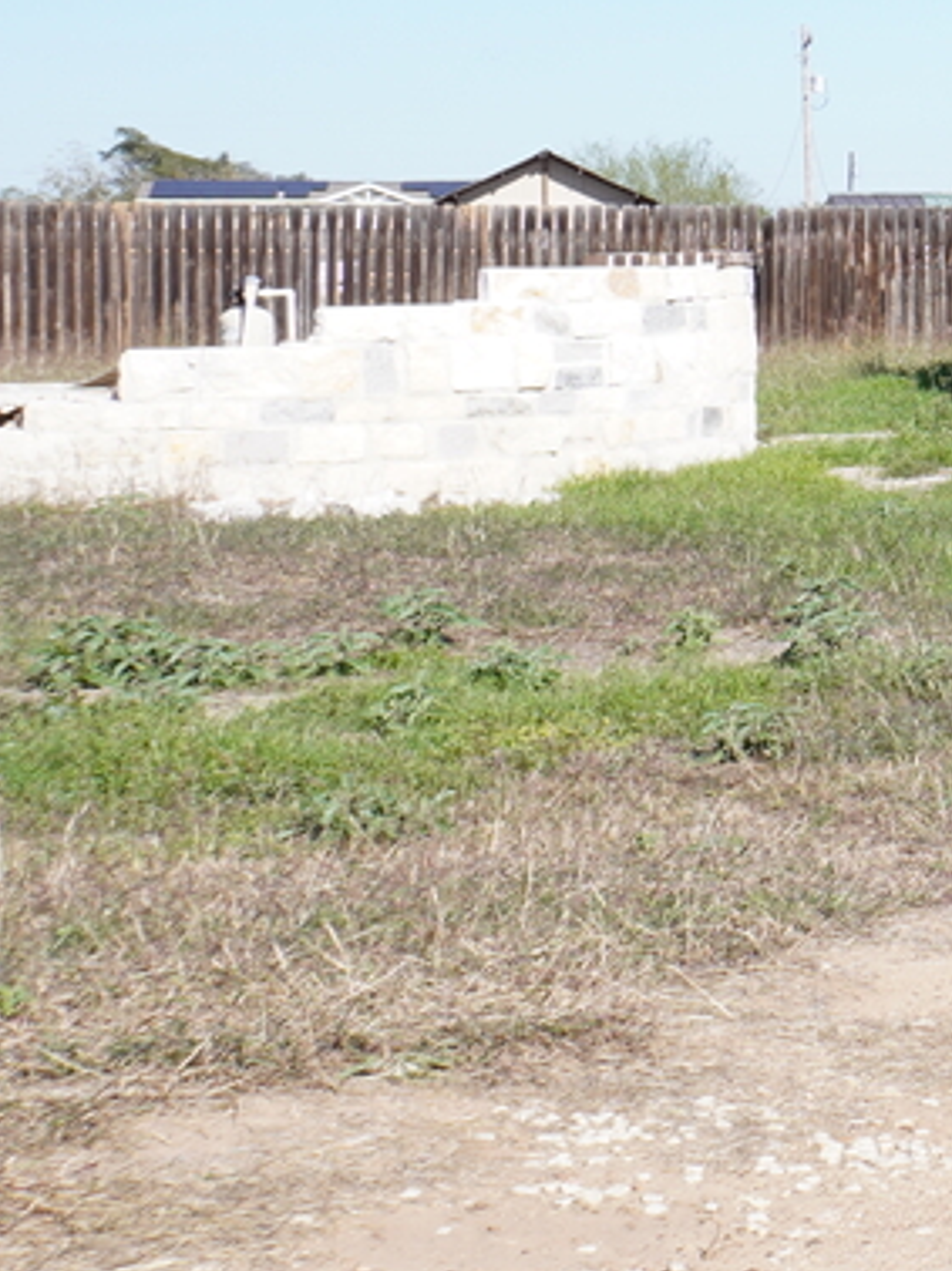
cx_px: 2284
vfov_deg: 19.7
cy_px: 276
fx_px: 3634
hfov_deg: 12.0
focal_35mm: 99
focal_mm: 16
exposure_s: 1/160
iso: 100
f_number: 9
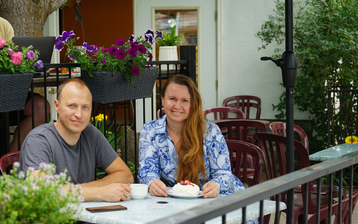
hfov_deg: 27.8
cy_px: 120
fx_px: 722
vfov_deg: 17.6
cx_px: 175
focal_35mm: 74
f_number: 5.6
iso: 100
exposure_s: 1/80
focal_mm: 70
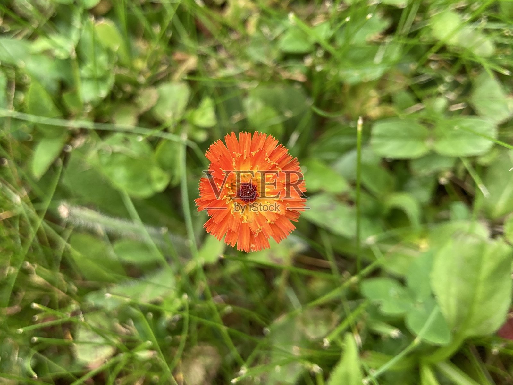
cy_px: 192
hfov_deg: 63.4
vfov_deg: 49.7
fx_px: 415
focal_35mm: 28
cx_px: 256
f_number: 1.8
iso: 40
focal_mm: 3.99
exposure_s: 1/121
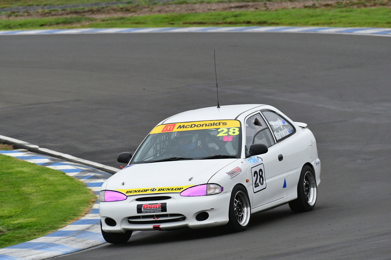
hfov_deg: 2.8
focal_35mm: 750
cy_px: 130
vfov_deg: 1.8
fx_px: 8144
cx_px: 196
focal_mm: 500
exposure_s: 1/640
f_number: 9
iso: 1000
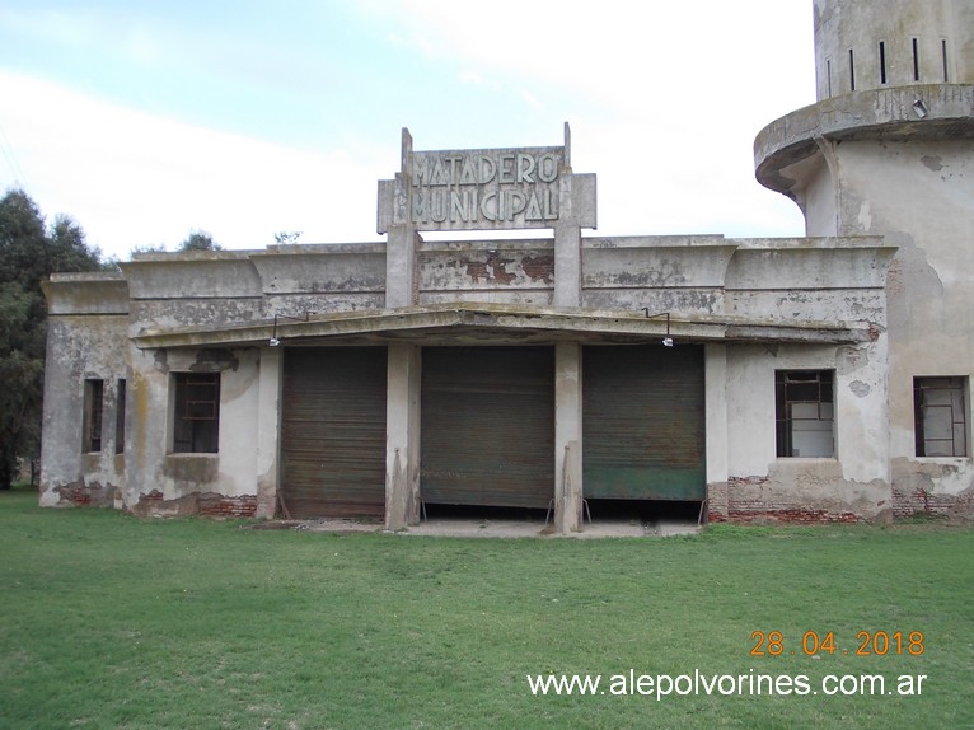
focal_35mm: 38
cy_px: 365
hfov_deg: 49.0
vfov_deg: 37.7
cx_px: 487
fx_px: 1069
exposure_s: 1/500
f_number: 3.1
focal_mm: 5.3
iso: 80
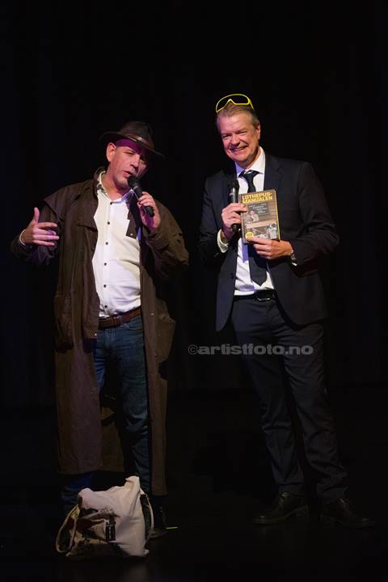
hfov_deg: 6.9
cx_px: 194
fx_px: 3233
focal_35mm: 200
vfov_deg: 10.3
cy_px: 291
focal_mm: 200
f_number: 2.8
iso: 2500
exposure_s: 1/800
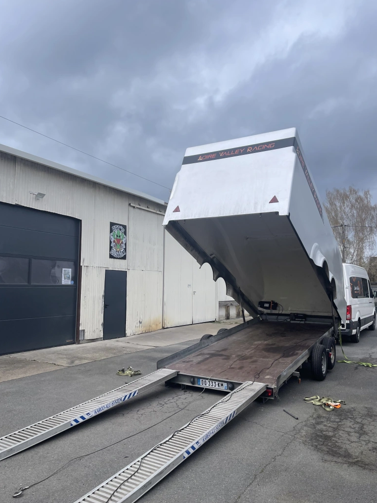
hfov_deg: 53.0
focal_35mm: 26
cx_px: 190
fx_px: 378
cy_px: 258
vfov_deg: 67.3
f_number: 1.6
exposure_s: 1/3448
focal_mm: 5.1
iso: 32
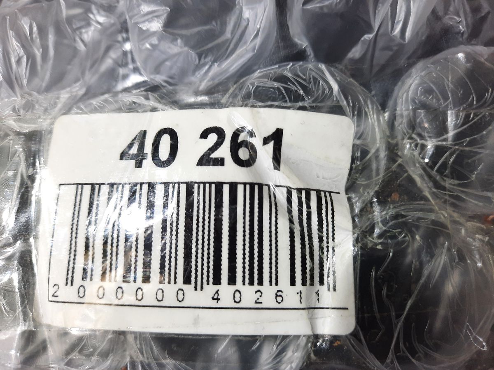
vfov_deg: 54.9
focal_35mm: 25
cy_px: 185
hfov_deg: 69.4
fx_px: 357
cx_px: 247
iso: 250
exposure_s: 1/50
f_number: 2
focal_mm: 4.6
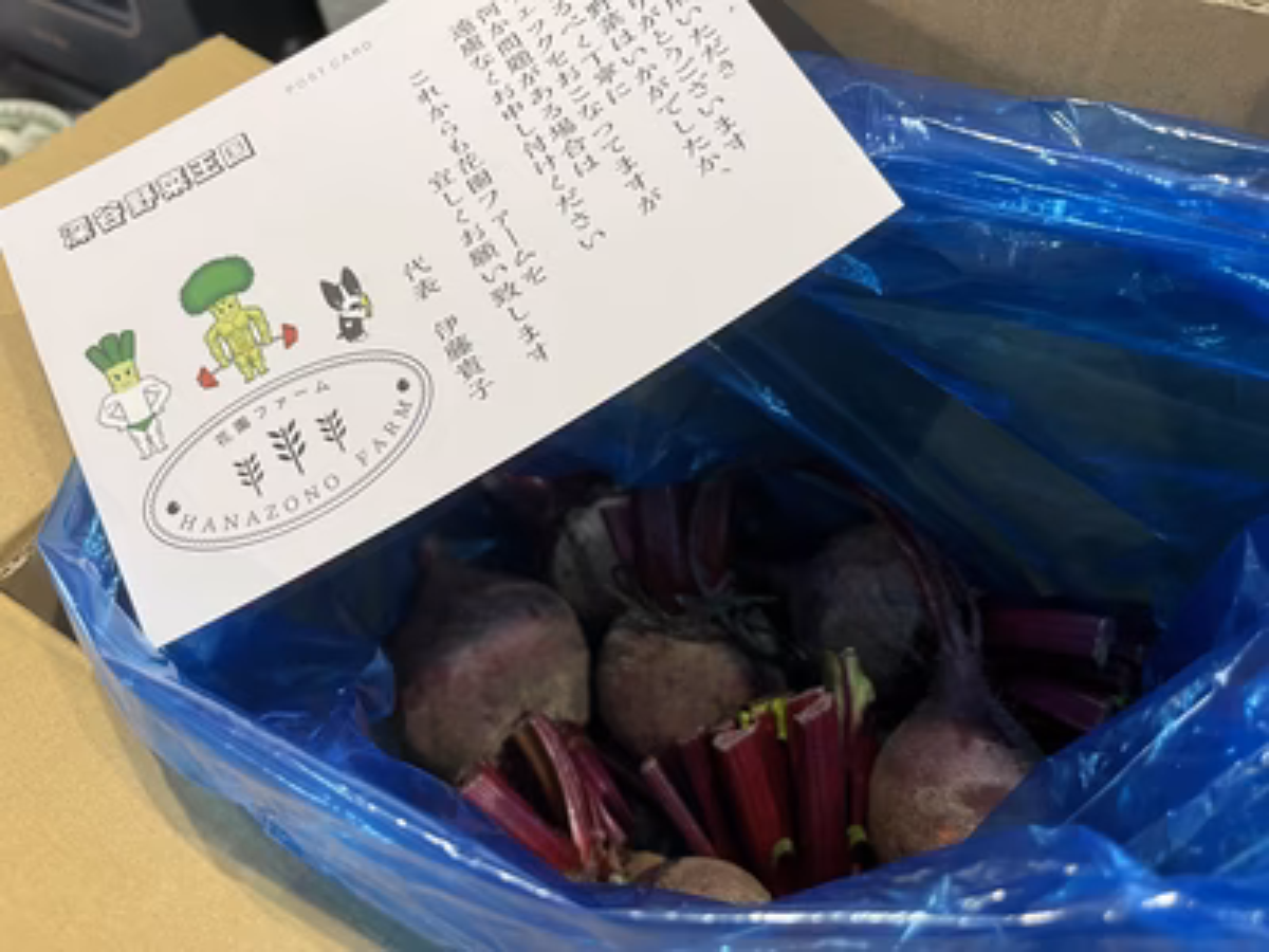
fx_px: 953
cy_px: 476
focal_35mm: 26
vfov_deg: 53.1
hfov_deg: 67.3
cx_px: 634
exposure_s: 1/50
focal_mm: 5.1
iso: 80
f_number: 1.6
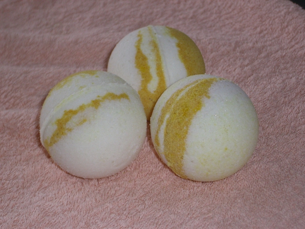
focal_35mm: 94
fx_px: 829
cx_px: 152
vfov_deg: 15.7
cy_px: 114
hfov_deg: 20.9
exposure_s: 1/60
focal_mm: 15.3
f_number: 4.6
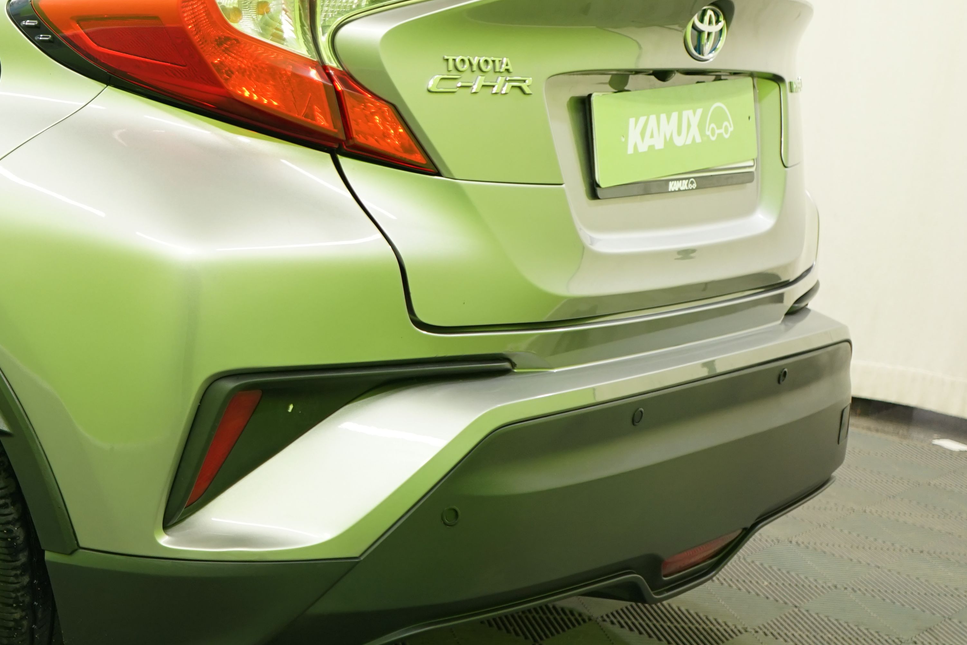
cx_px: 33
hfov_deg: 32.2
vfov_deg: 23.3
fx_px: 1558
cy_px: 248
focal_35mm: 58
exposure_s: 1/30
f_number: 3.5
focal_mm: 29
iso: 500
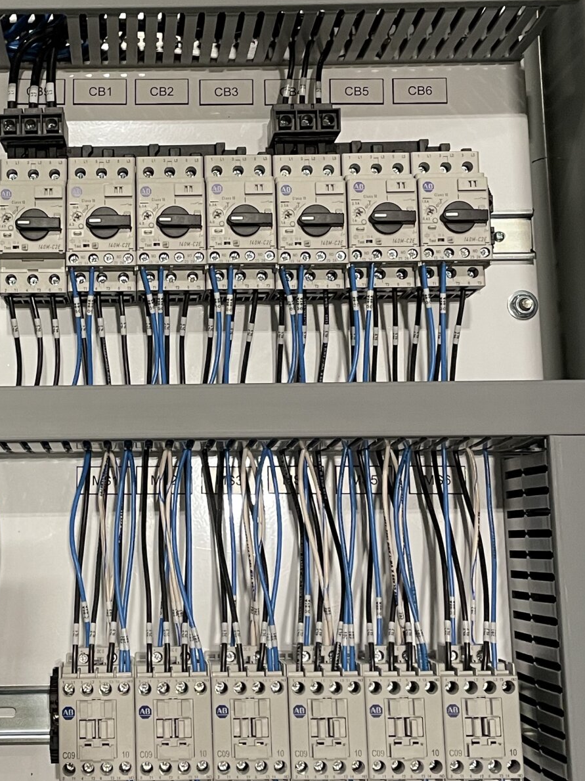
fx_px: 1263
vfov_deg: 34.3
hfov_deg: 25.7
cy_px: 321
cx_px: 131
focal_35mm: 56
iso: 250
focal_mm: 4.2
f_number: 1.6
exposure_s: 1/60
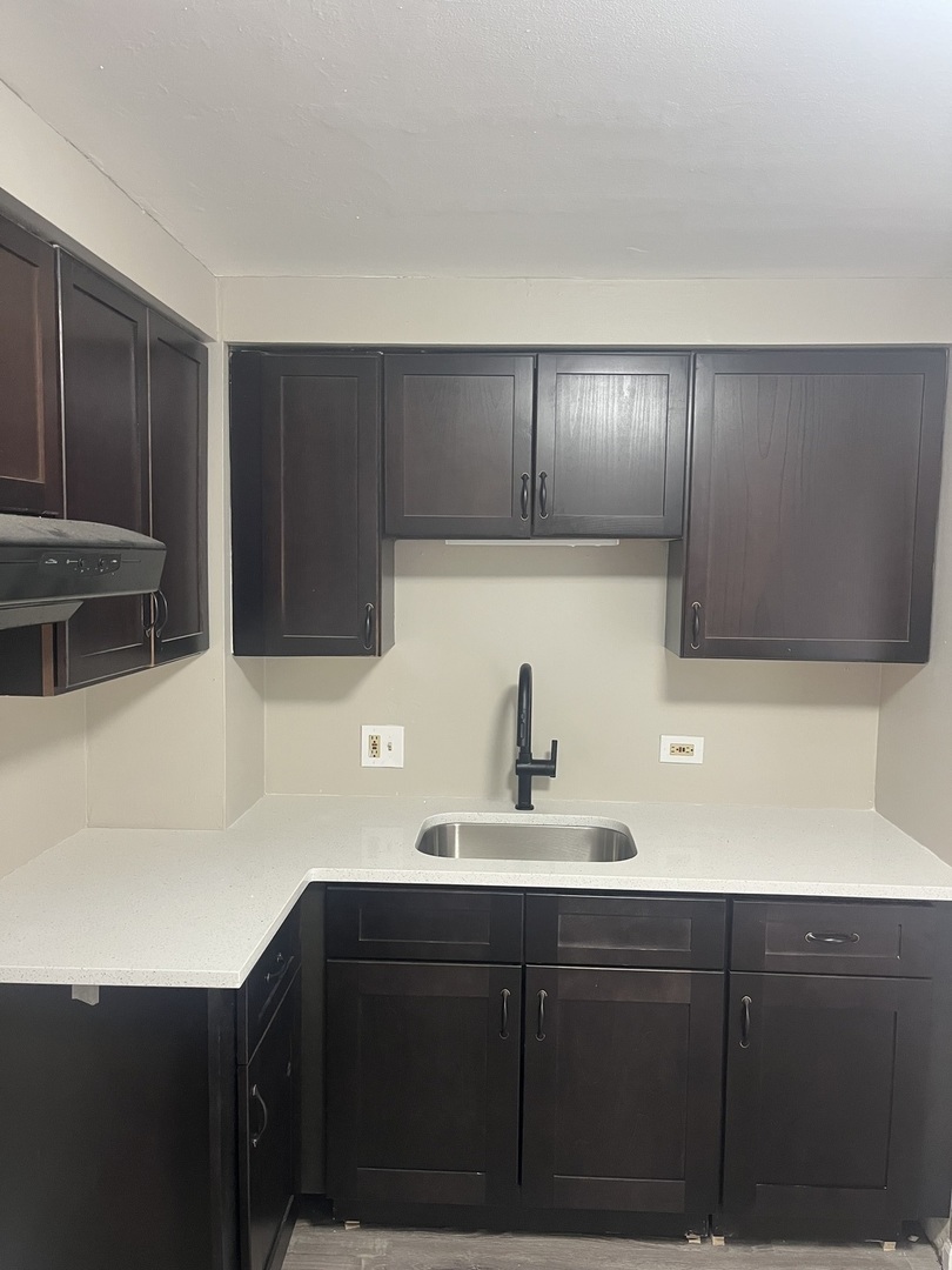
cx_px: 476
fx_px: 953
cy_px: 635
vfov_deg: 67.3
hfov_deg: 53.1
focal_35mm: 26
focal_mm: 5.1
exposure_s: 1/60
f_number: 1.6
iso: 320
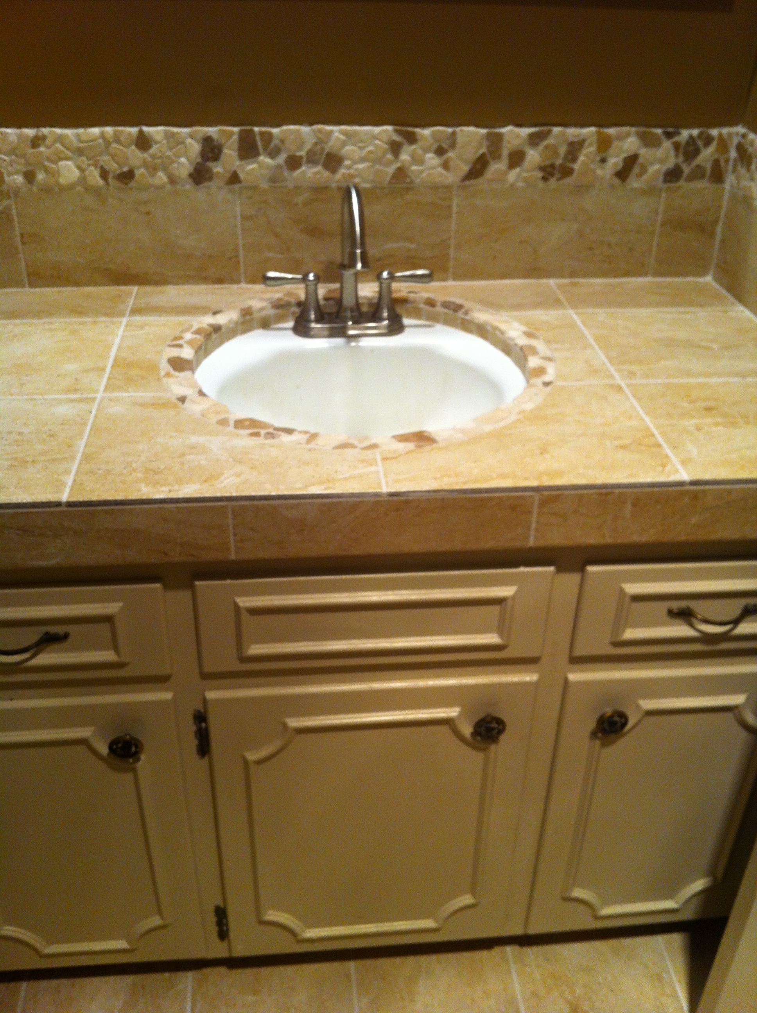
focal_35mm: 35
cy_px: 506
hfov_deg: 40.6
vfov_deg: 52.7
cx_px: 378
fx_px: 1023
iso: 100
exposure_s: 1/15
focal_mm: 3.85
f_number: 2.8
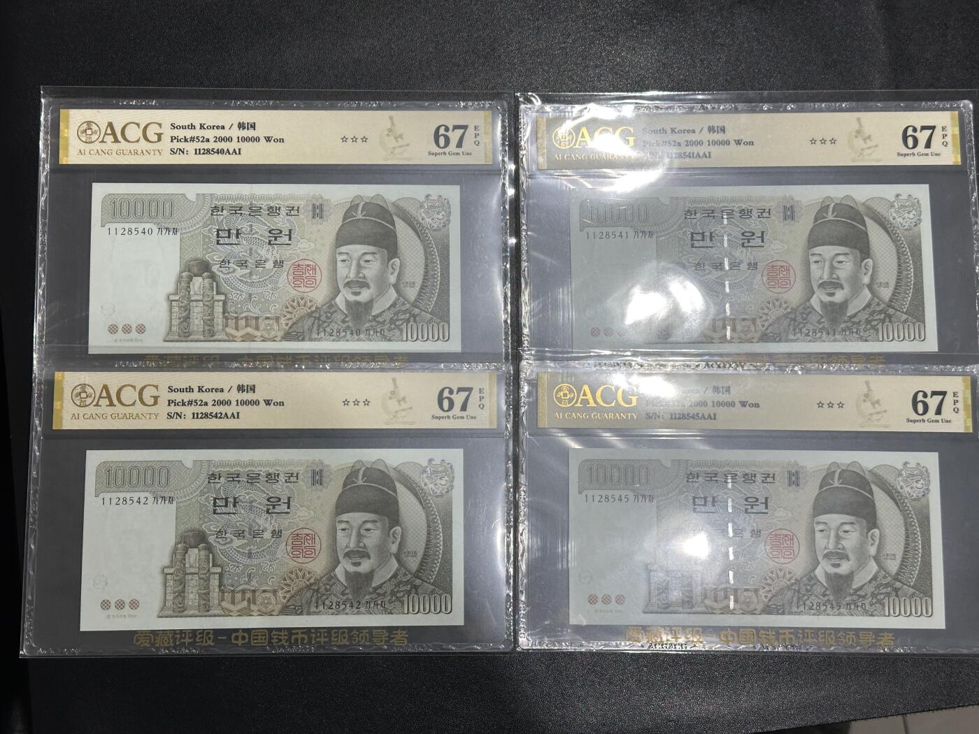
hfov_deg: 39.7
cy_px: 367
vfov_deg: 30.3
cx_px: 490
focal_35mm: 48
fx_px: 1358
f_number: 1.78
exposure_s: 1/50
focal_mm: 6.86
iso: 50
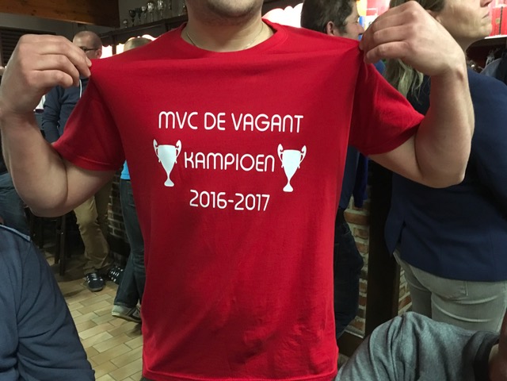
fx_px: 425
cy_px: 190
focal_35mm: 29
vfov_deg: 48.2
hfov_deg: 61.7
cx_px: 254
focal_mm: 4.15
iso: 320
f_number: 2.2
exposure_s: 1/17
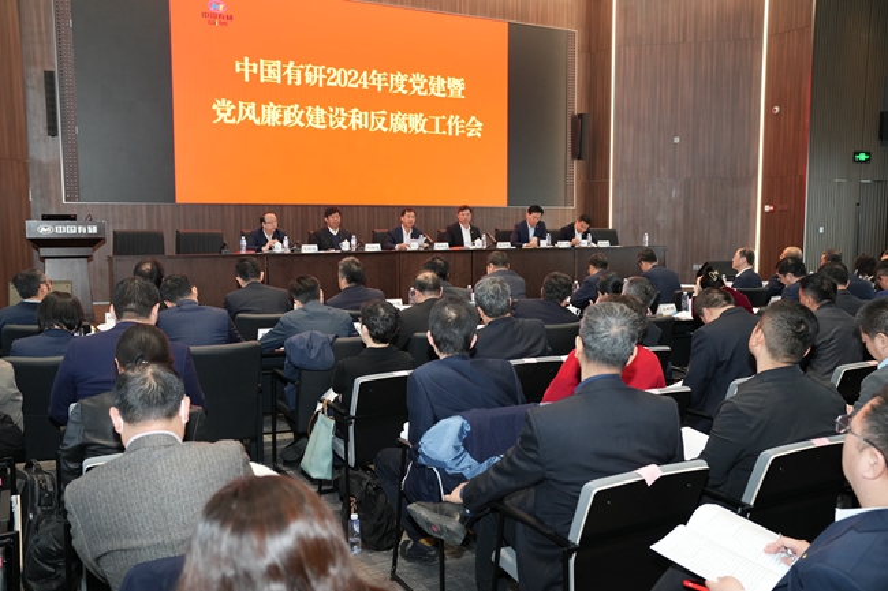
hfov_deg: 57.2
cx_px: 444
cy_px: 296
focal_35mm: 33
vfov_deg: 39.9
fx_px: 814
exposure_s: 1/100
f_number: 4.5
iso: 1600
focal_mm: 33
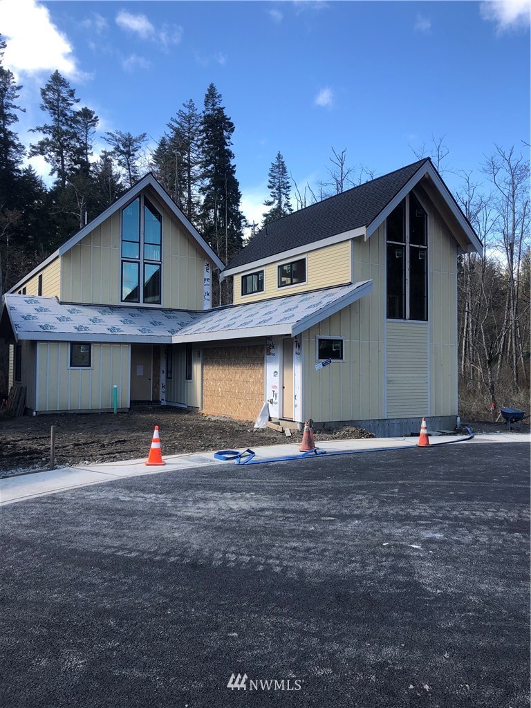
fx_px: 573
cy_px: 354
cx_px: 266
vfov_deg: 63.4
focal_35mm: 28
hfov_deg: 49.7
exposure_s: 1/694
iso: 20
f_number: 1.8
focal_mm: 3.99
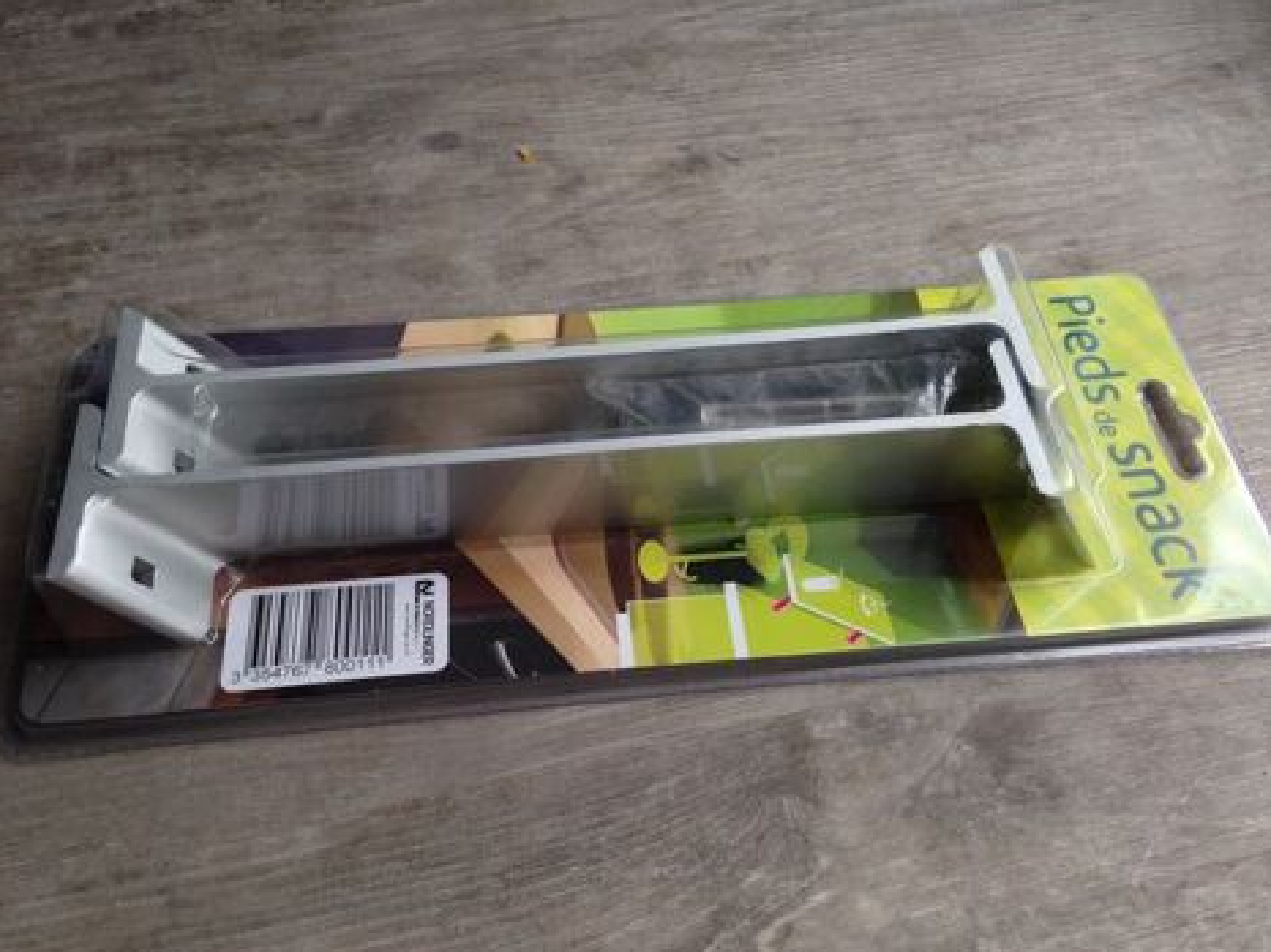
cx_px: 630
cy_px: 480
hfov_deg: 54.0
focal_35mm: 34
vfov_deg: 41.8
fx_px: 1248
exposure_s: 1/188
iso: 50
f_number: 2.4
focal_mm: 4.12
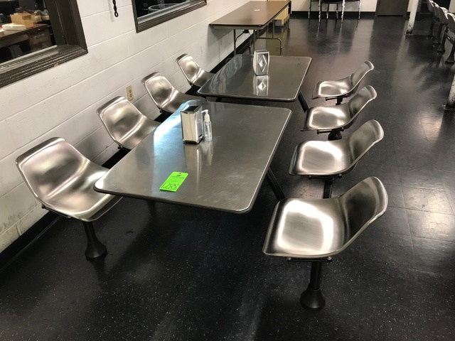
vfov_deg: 49.7
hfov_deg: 63.4
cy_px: 170
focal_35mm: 28
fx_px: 368
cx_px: 228
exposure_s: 1/24
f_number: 1.8
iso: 40
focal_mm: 3.99
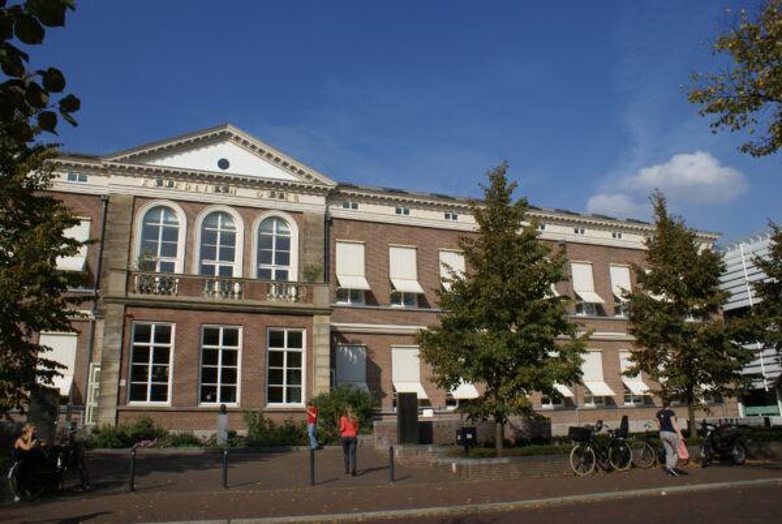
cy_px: 262
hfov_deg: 67.3
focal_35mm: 27
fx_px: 587
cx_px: 391
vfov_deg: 48.1
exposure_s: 1/320
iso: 100
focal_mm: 18
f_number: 10
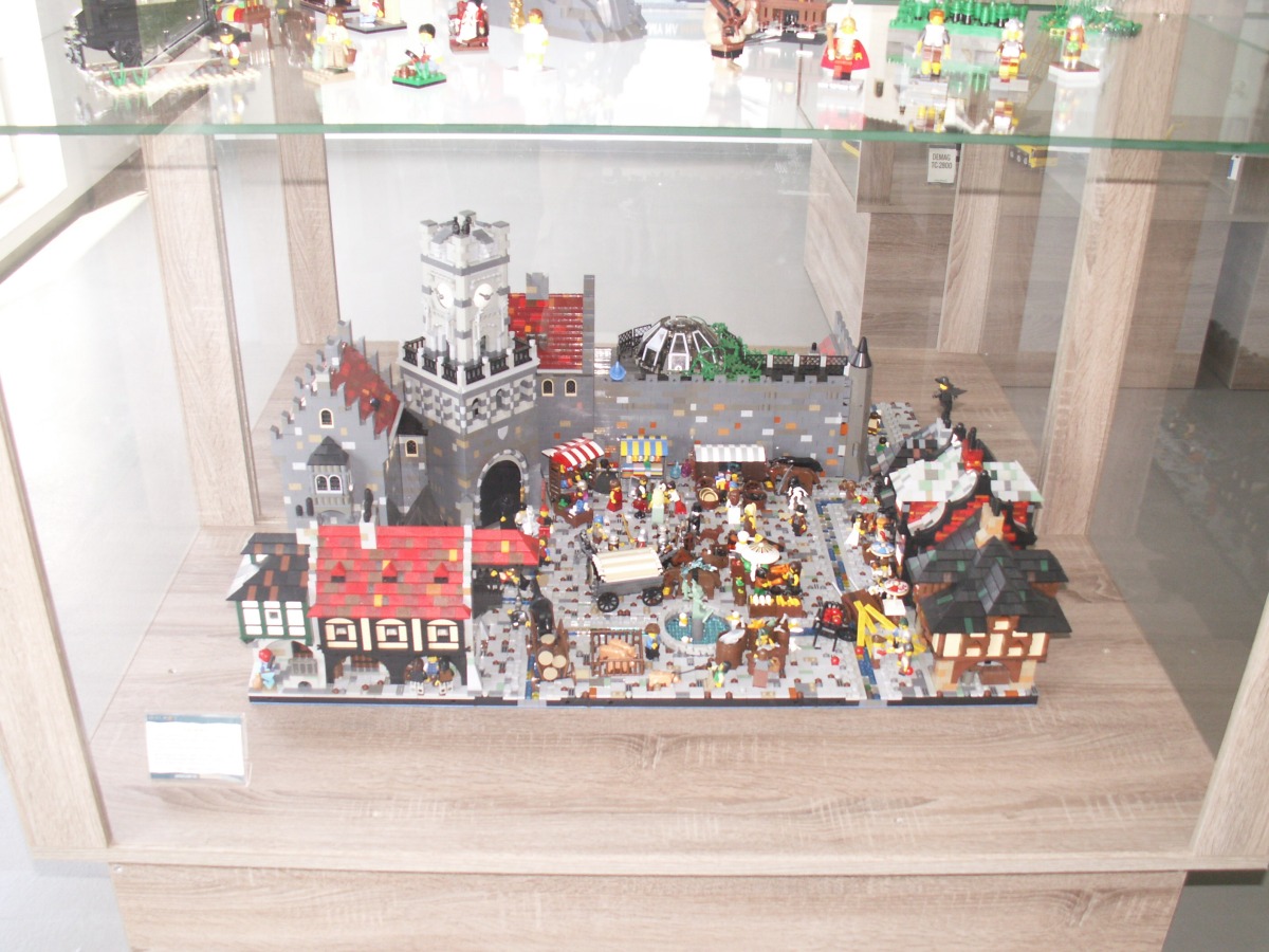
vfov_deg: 40.7
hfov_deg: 52.6
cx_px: 634
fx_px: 1283
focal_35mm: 35
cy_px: 476
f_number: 2.8
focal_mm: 5.86
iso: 80
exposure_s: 1/60
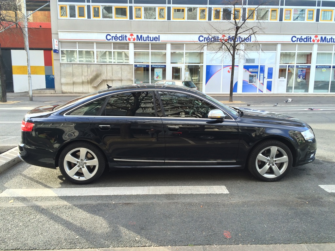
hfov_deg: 61.7
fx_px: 281
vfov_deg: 48.2
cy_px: 126
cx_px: 168
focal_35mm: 29
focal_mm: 4.15
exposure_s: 1/100
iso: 32
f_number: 2.2
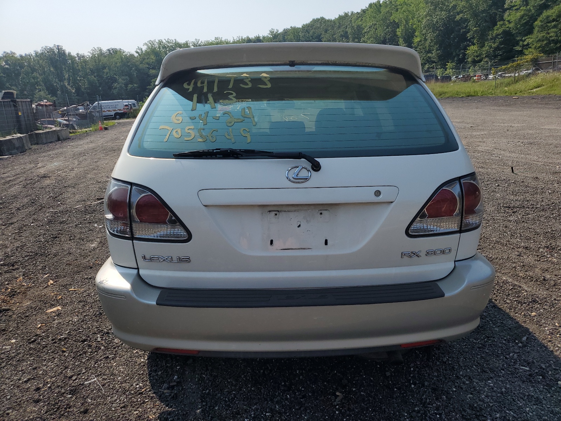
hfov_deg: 67.3
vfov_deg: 53.1
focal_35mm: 26
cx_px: 280
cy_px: 210
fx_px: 421
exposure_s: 1/5000
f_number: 1.5
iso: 50
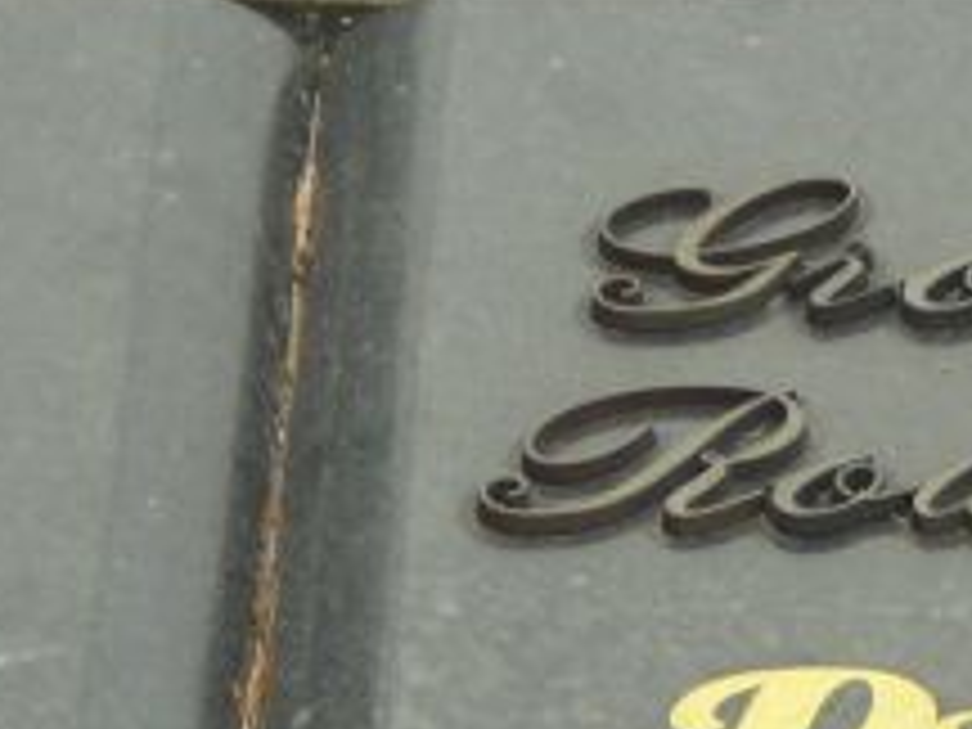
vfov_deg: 4.5
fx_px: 9322
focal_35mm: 332
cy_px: 770
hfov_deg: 6.0
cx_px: 868
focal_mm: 16.6
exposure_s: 1/50
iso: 100
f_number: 3.9
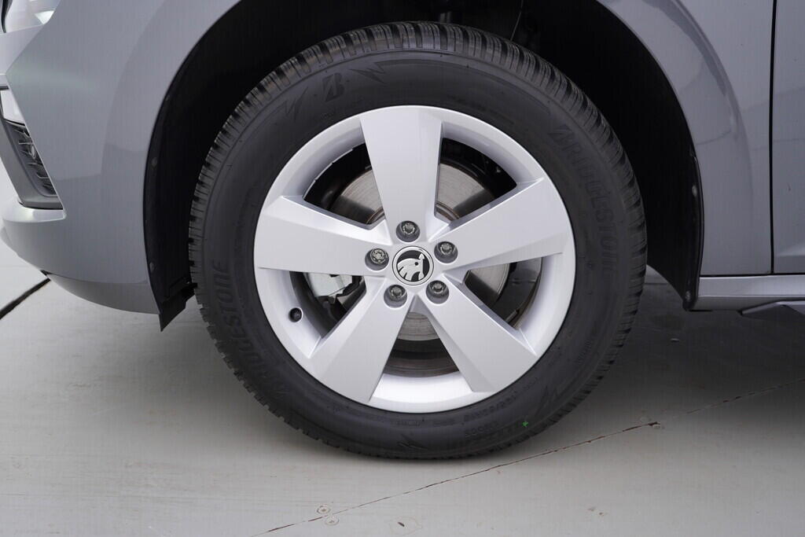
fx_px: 805
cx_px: 402
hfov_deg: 53.1
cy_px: 268
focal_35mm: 36
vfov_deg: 36.9
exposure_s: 1/60
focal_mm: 24
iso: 125
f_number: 3.5
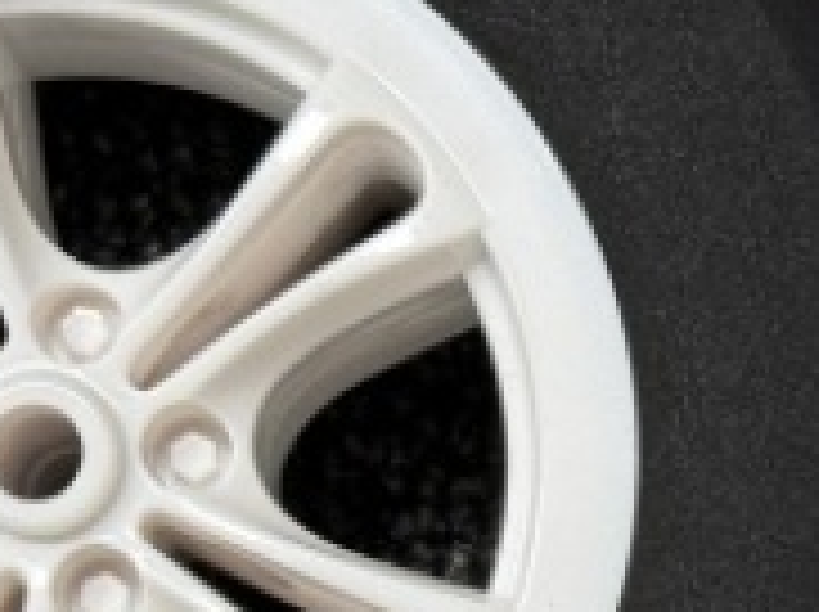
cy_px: 848
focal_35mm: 224
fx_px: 5293
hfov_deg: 8.8
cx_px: 918
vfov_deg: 6.5
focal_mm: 6.76
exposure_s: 1/100
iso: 100
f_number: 1.78
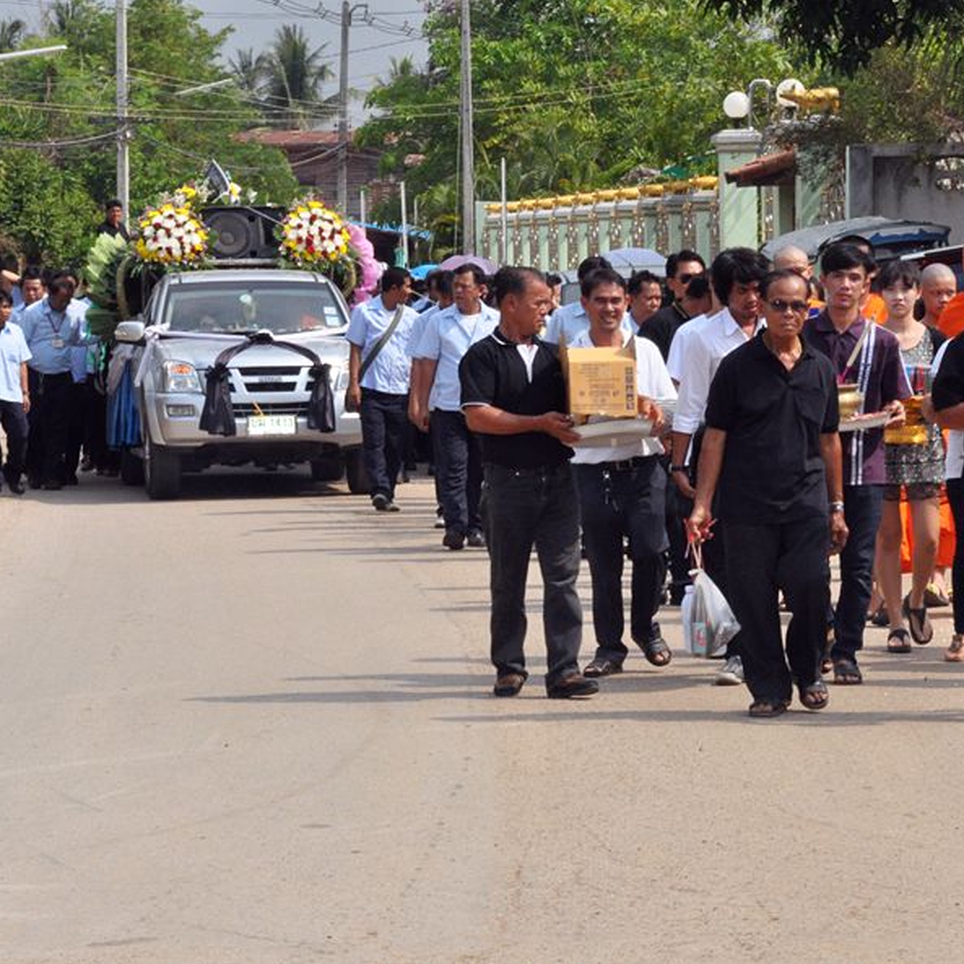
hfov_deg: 10.0
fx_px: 5482
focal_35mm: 174
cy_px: 483
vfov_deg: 10.0
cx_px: 536
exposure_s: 1/200
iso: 1600
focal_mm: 90
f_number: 32
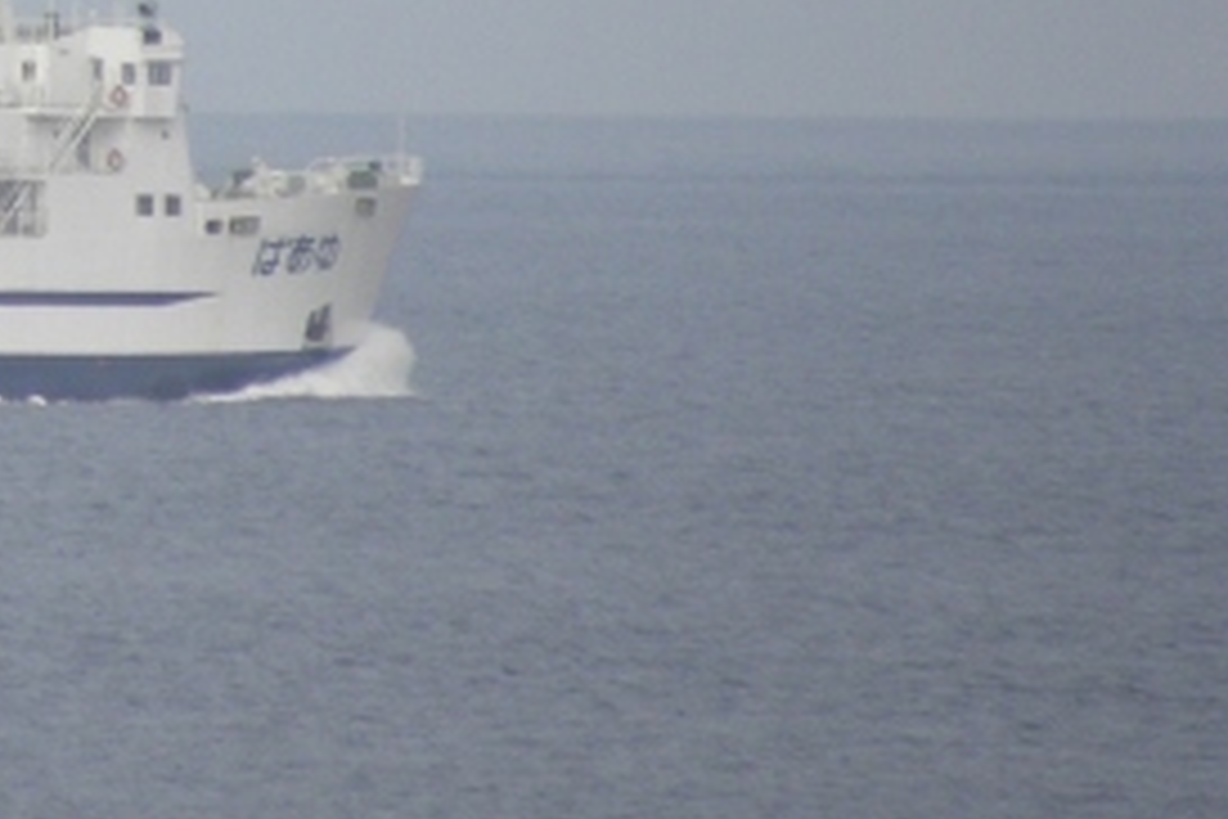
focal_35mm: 2058
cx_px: -567
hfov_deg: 1.0
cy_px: -288
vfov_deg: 0.7
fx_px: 70195
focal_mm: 119.6
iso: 125
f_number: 5
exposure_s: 1/500
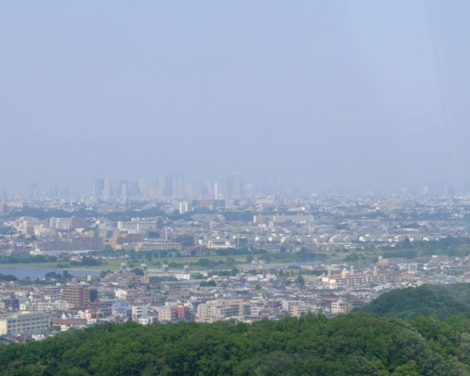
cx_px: 146
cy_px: 170
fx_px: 1891
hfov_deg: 14.1
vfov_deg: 11.3
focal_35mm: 136
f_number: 8
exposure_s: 1/320
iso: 200
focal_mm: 55
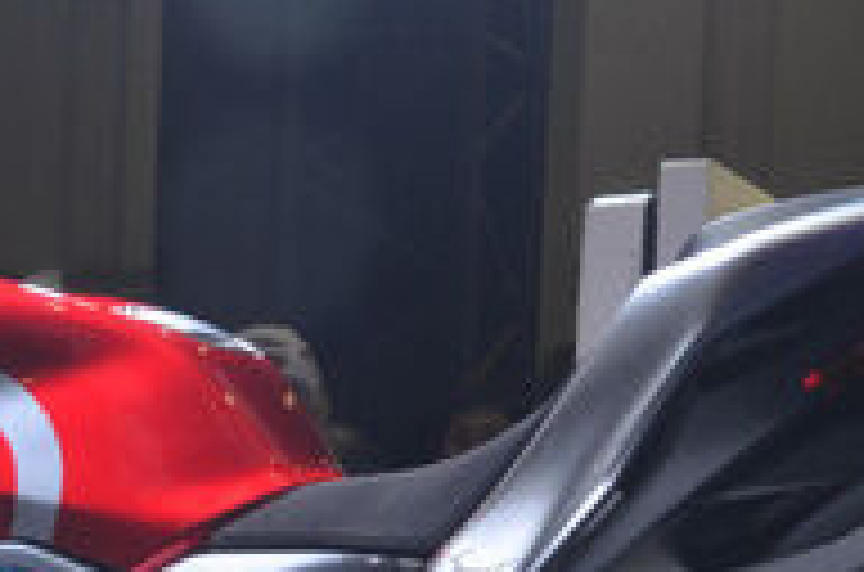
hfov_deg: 14.1
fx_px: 3471
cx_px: 220
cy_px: 867
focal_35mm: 145
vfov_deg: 9.2
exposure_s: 1/125
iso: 250
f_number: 5.6
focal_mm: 30
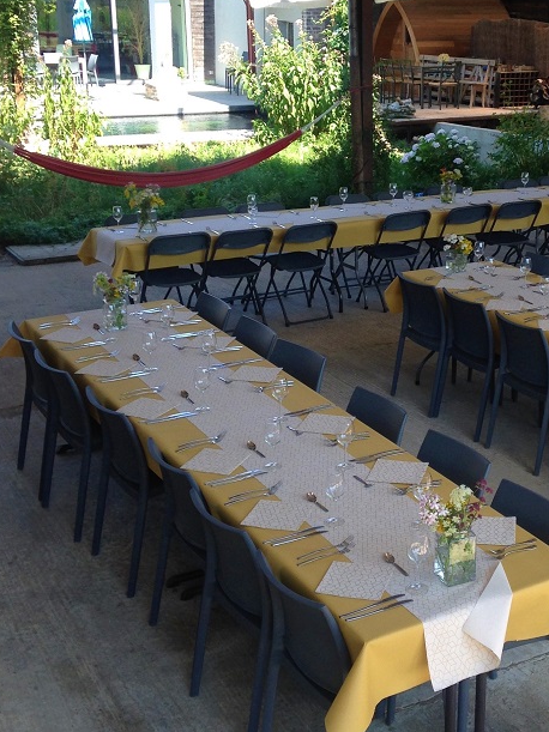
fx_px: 1142
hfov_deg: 26.7
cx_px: 405
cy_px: 337
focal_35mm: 54
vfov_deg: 35.5
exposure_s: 1/196
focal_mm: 4.12
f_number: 2.4
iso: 50
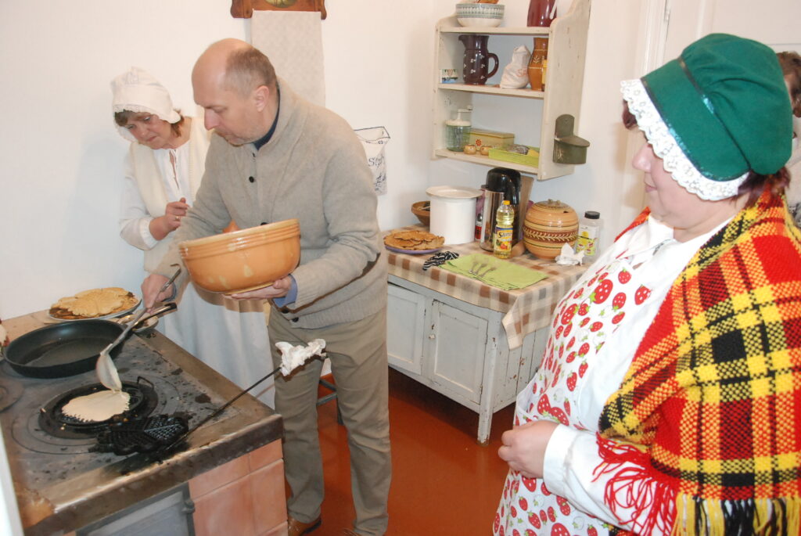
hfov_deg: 67.3
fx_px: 601
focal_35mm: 27
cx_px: 400
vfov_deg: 48.0
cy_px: 268
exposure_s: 1/60
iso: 1600
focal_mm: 18
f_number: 5.6
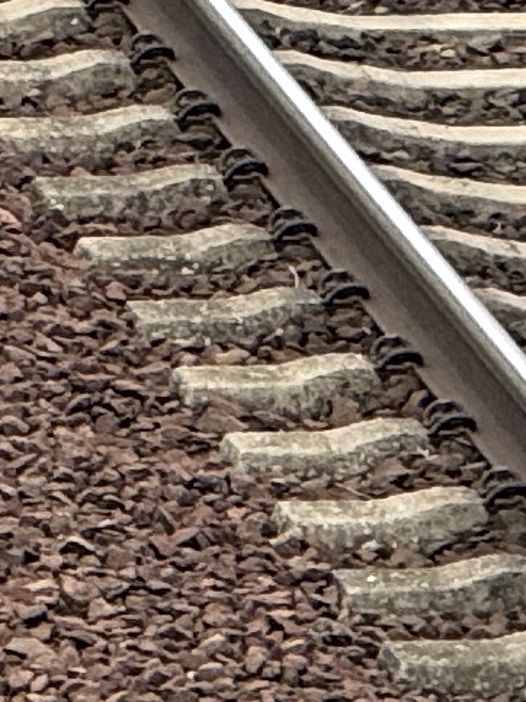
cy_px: -714
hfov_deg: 1.5
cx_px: -1870
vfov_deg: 2.0
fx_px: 20310
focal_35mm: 1002
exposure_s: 1/99
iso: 50
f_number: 2.8
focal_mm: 15.66
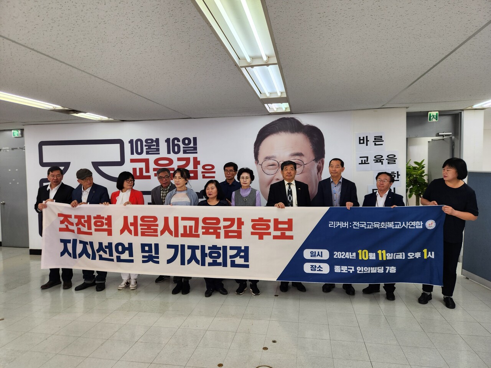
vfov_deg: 58.9
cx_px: 246
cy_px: 184
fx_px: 326
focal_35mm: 23
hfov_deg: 73.9
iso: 50
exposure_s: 1/120
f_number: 1.8
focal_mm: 5.4
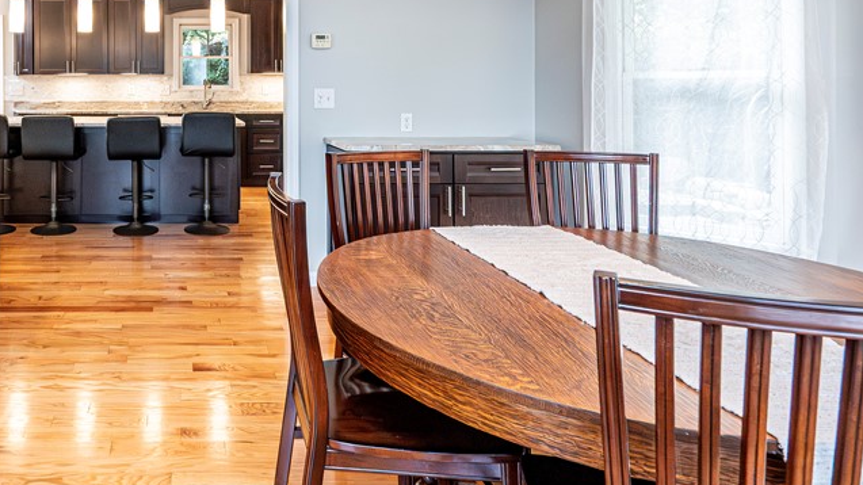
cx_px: 170
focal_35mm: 25
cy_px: 104
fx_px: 572
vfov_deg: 44.0
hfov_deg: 67.0
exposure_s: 1/125
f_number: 8
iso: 6400
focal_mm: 14
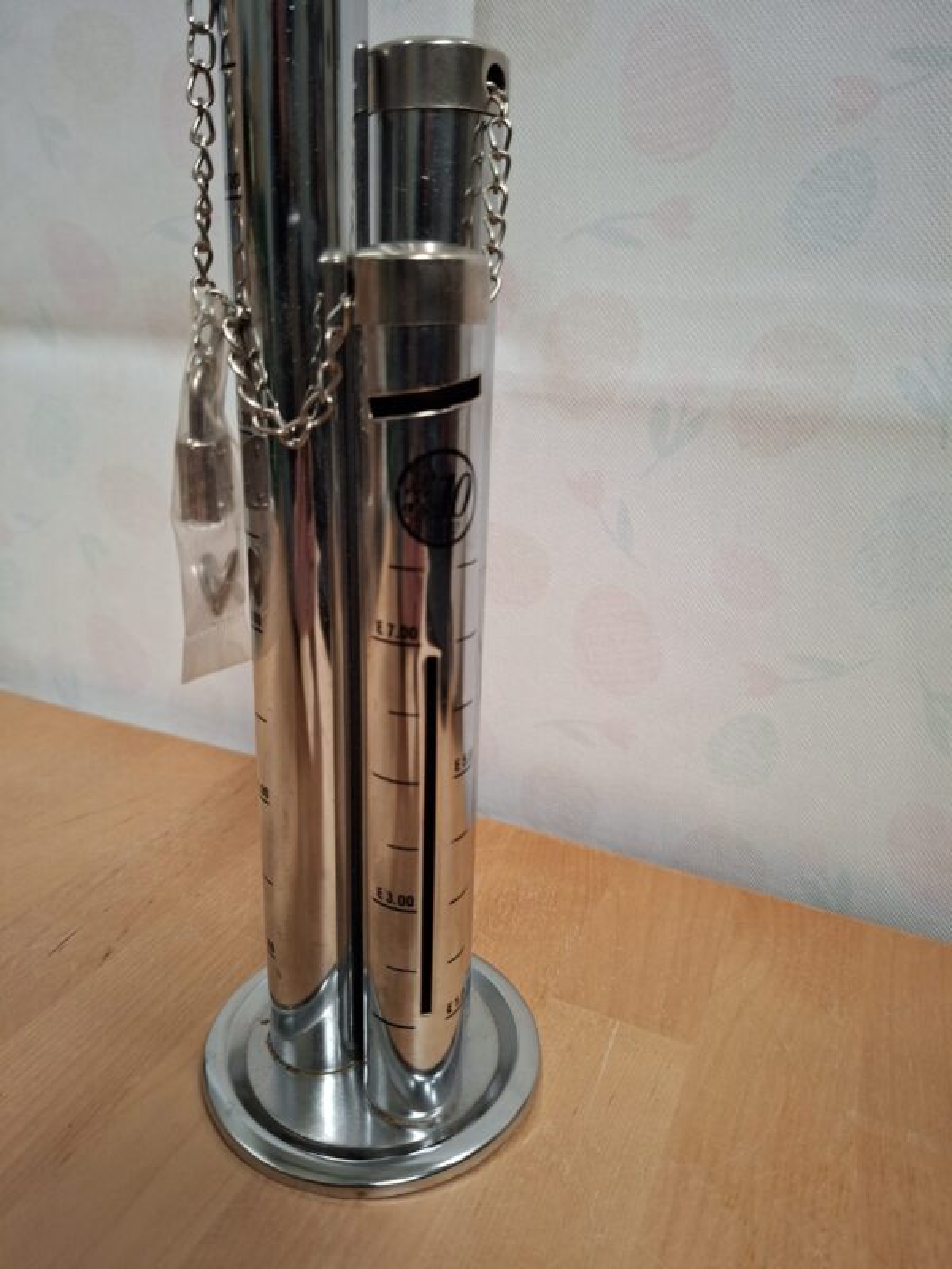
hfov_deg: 58.9
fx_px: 843
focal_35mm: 23
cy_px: 634
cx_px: 476
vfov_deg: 73.9
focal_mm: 5.54
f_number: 1.8
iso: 320
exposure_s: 1/60
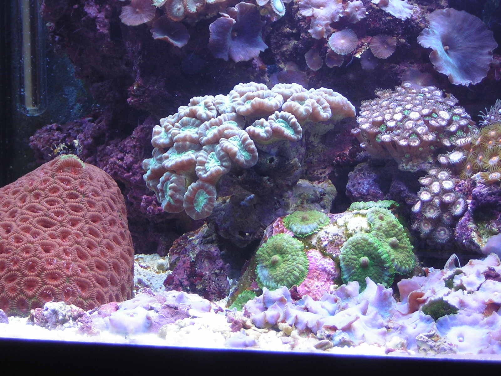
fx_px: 1505
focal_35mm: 104
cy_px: 188
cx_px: 250
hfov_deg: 18.9
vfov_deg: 14.2
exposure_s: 1/5.9
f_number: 4.6
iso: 50
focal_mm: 13.6
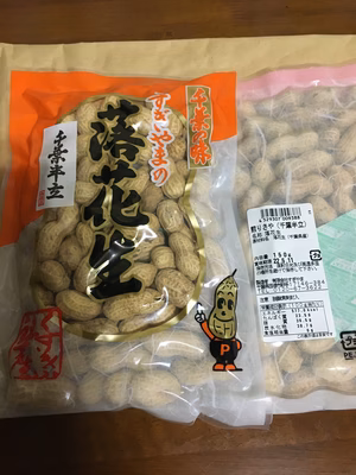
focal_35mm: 29
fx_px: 398
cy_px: 238
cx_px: 178
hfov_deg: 48.2
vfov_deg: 61.7
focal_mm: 4.15
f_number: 2.2
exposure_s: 1/30
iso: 200
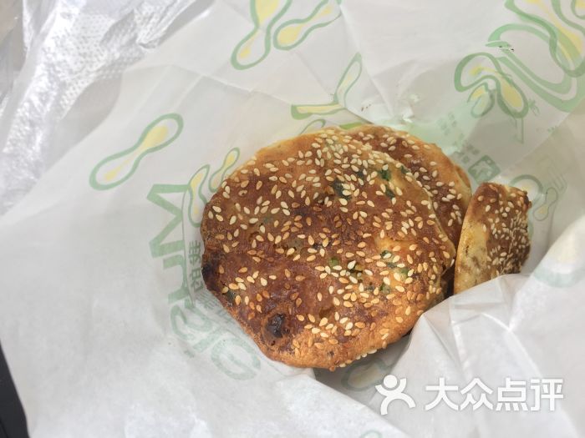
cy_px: 219
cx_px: 292
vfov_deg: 48.2
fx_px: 490
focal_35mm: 29
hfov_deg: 61.7
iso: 25
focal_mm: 4.15
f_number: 2.2
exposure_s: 1/100
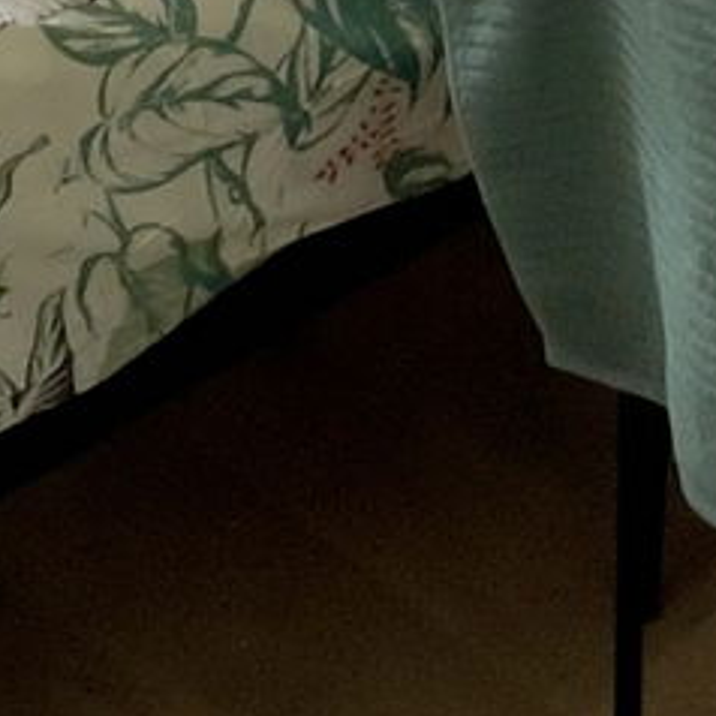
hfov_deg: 16.9
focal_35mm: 103
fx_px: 2410
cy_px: -1094
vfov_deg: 12.5
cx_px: 472
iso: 125
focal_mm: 1.54
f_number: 2.4
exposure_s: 1/99
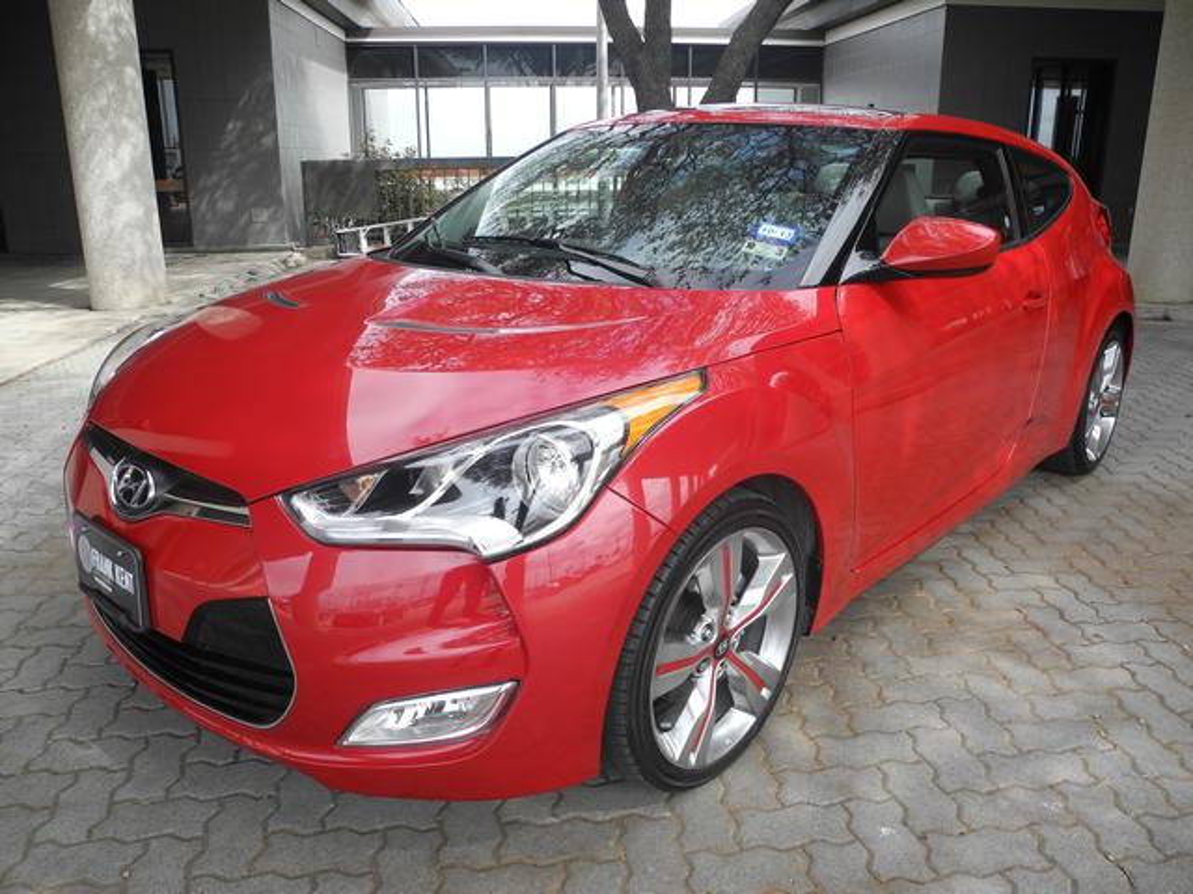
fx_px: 965
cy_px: 447
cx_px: 596
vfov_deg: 49.7
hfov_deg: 63.4
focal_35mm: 28
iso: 100
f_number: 2.8
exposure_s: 1/500
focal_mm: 6
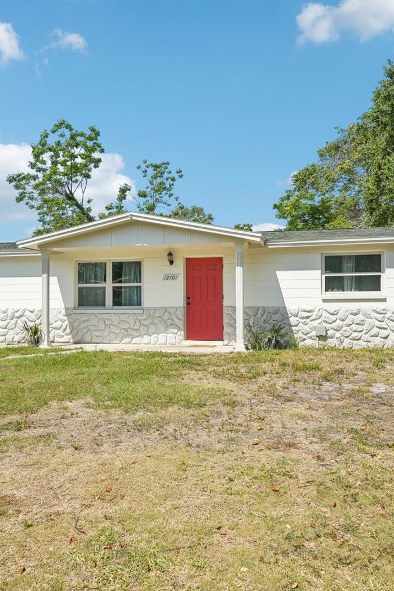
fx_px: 478
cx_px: 172
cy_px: 298
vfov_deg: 63.4
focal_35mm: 29
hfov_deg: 44.7
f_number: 8
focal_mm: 19.1
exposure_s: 1/1600
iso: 400
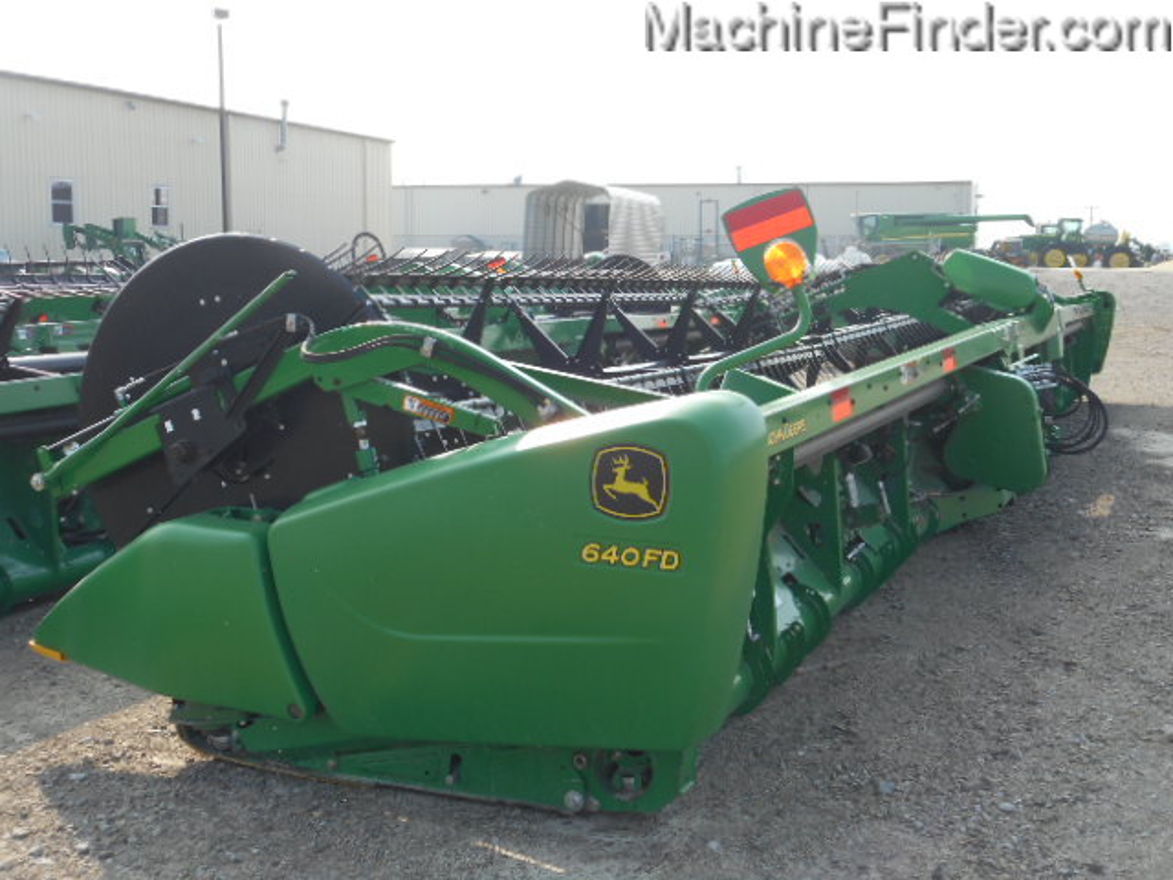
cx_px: 586
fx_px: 1491
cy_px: 440
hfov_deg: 42.9
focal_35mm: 44
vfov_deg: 32.9
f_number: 4.7
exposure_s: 1/200
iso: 80
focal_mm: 7.9
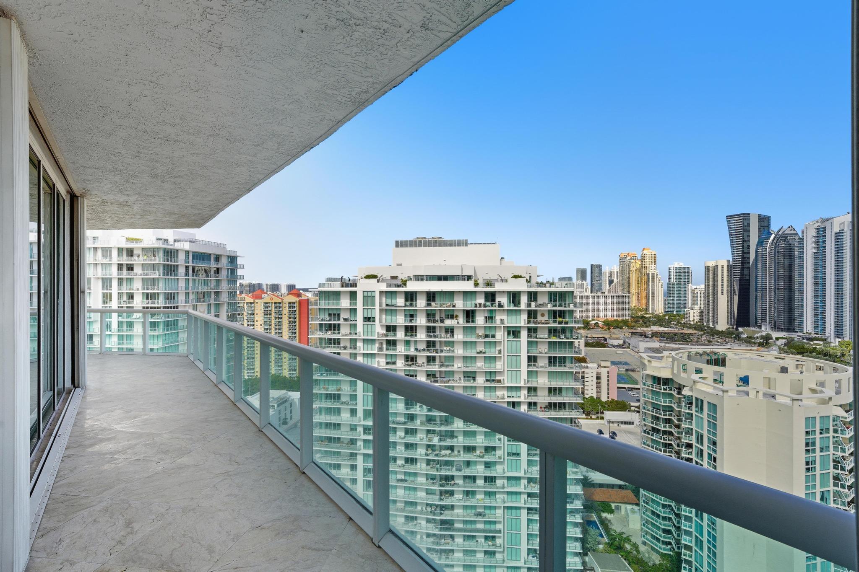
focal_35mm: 16
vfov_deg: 73.7
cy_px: 286
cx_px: 430
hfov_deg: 96.7
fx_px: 382
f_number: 9
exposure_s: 1/320
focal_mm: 16
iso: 200
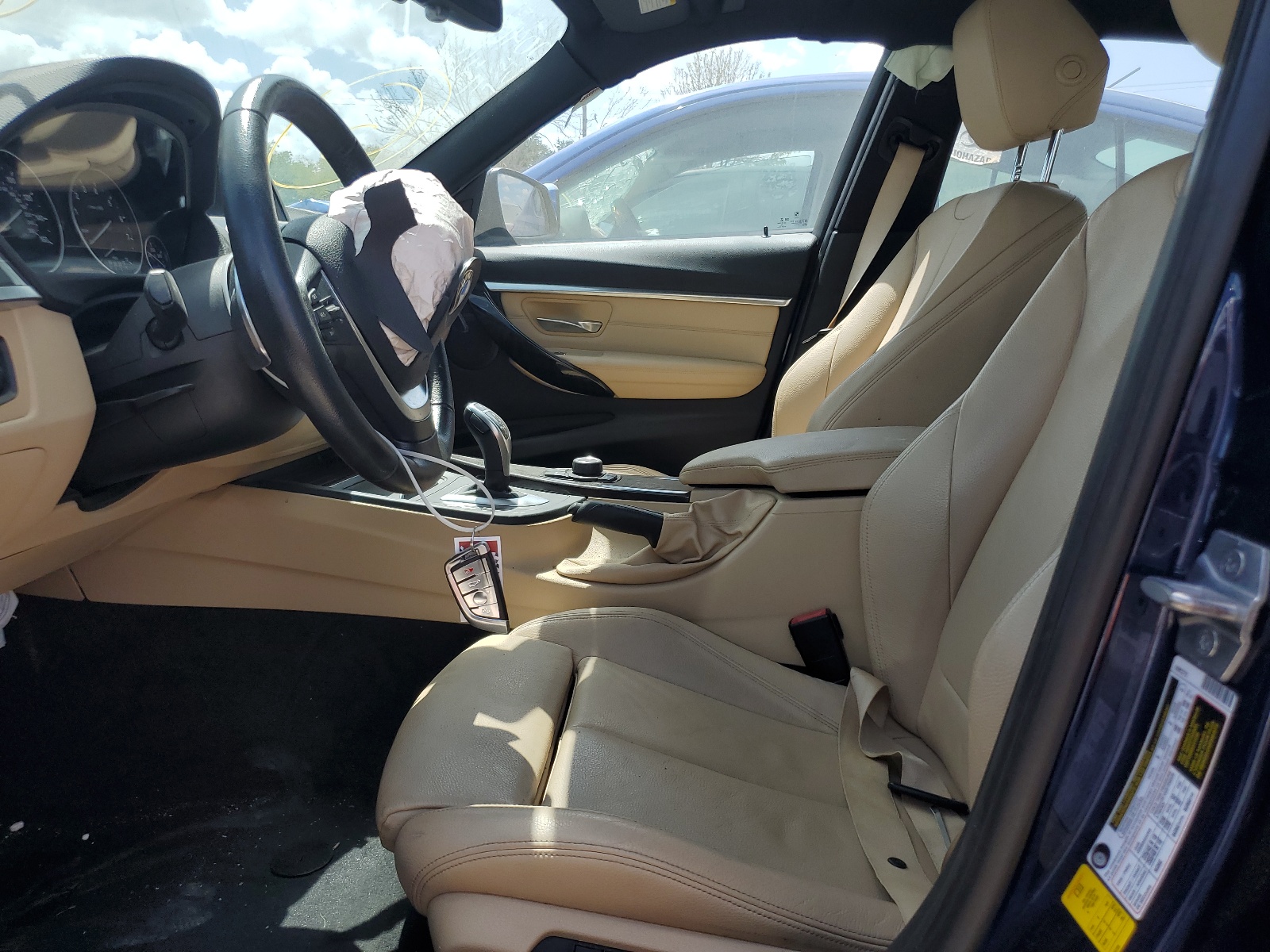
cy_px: 476
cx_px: 635
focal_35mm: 26
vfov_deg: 53.1
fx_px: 954
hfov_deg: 67.3
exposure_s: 1/1667
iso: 50
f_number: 1.5
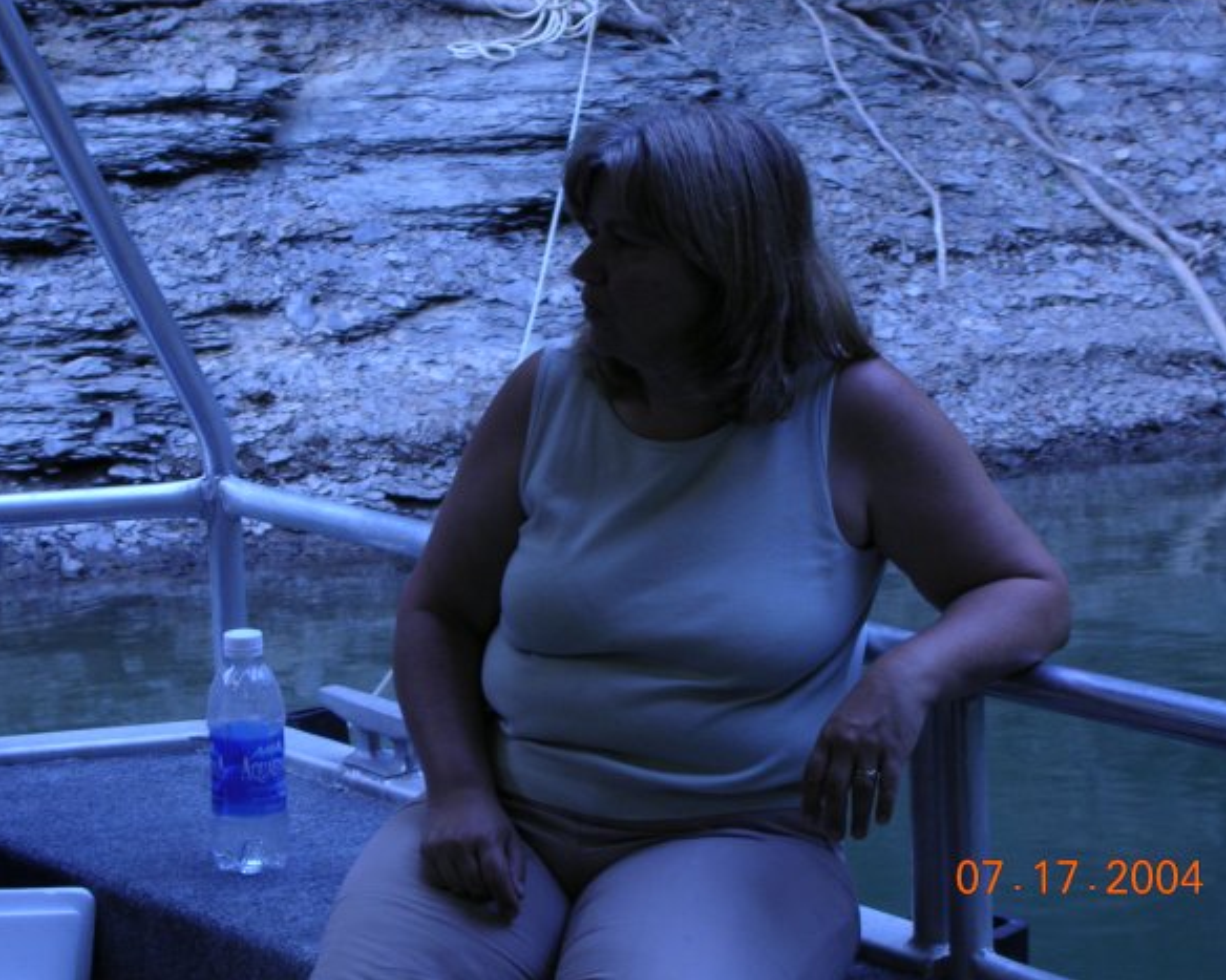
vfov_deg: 14.4
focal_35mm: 107
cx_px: 598
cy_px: 478
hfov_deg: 17.9
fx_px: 3882
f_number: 4.5
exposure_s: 1/8.8
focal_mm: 15.2
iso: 100
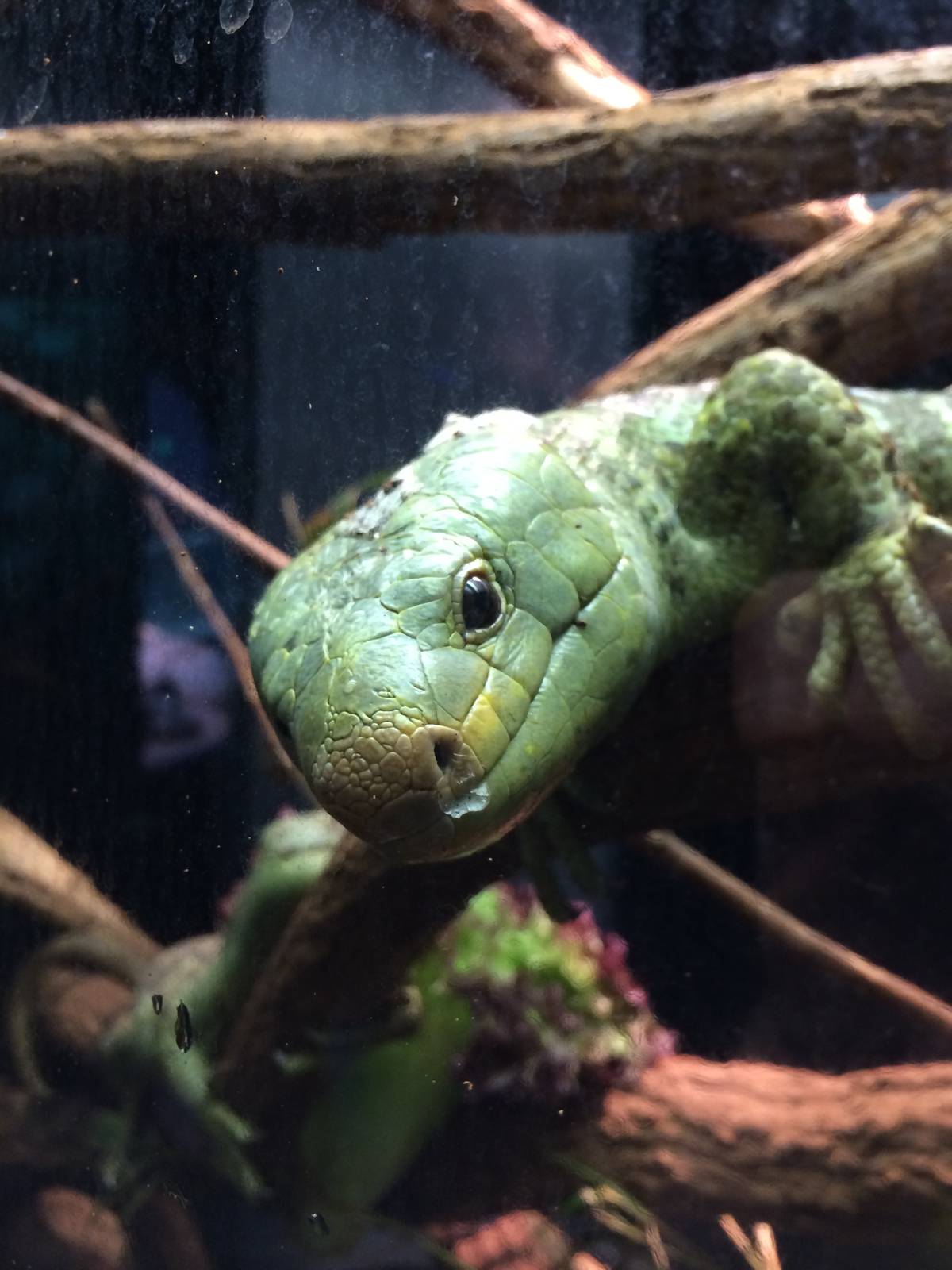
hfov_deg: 46.8
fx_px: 1100
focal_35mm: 30
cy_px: 635
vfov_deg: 60.0
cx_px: 476
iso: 160
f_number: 2.2
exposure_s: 1/33
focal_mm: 4.12
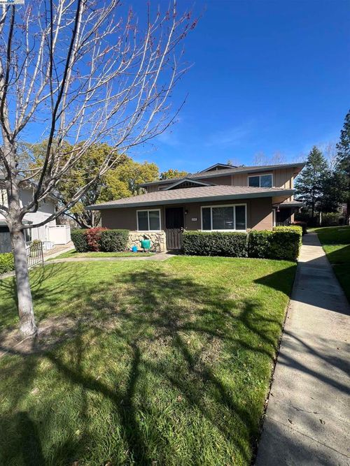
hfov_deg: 89.9
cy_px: 233
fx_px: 175
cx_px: 175
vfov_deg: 106.2
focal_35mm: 13
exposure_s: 1/727
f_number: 1.8
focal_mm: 1.57
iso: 32
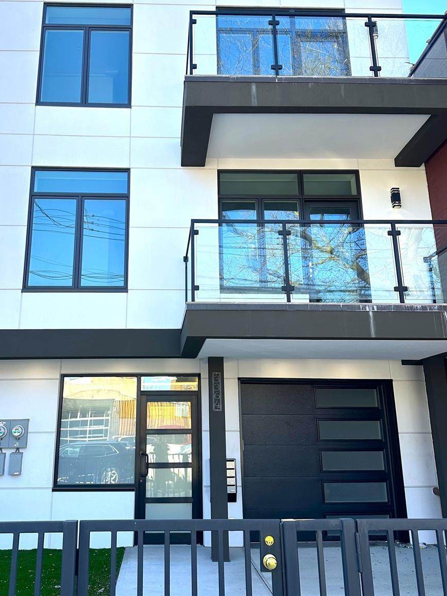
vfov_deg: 56.8
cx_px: 181
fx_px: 551
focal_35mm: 32
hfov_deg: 44.0
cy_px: 277
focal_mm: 6.86
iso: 80
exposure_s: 1/980
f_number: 1.78
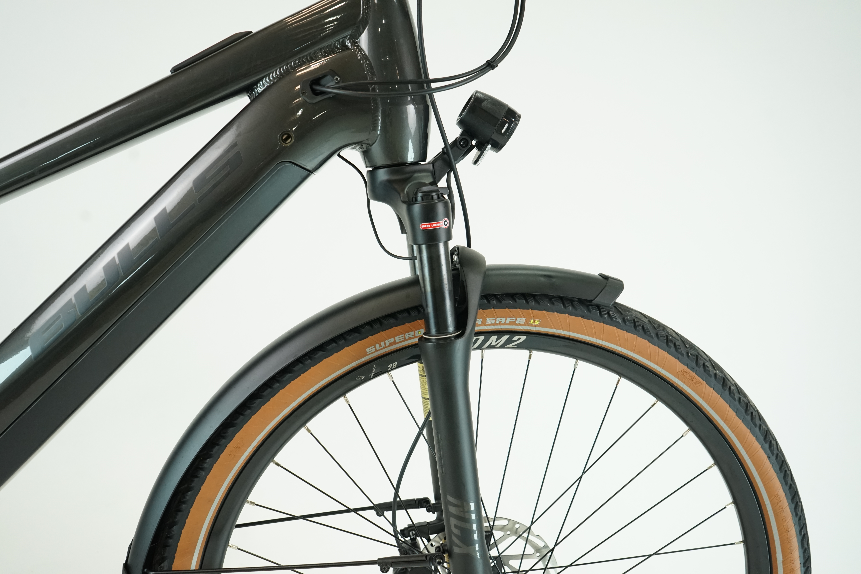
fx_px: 741
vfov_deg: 42.3
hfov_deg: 60.3
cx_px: 430
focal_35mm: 31
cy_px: 287
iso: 2000
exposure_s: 1/200
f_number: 5.6
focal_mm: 31
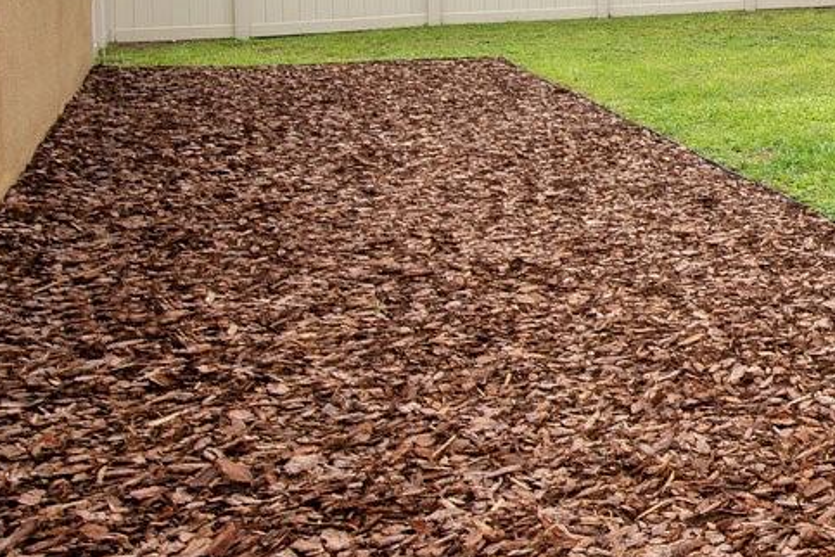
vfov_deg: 24.3
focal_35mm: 53
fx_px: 1229
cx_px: 1224
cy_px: -10
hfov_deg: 27.3
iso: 100
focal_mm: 16
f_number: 10
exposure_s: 1/160
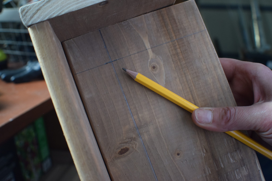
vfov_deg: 26.5
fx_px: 385
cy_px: 90
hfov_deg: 38.9
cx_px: 136
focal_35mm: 51
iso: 1400
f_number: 4.5
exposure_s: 1/60
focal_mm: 34
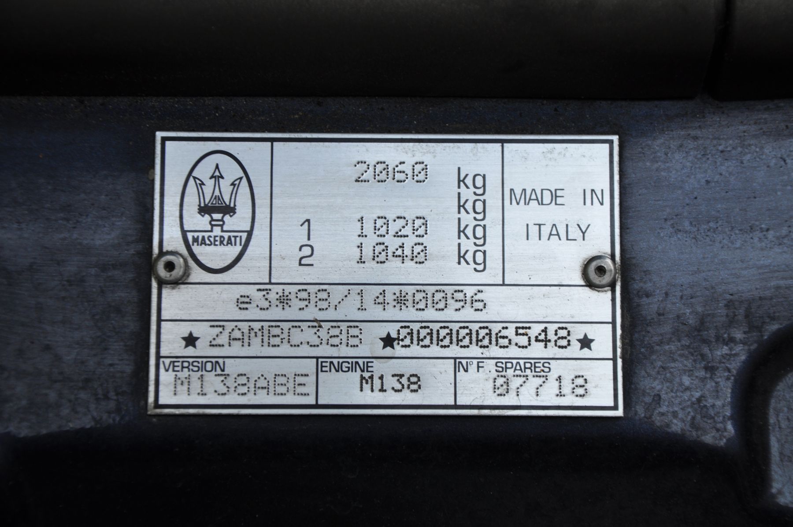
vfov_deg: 13.0
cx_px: 396
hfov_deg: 19.5
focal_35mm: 105
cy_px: 264
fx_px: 2310
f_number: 6.3
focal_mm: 70
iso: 200
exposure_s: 1/160
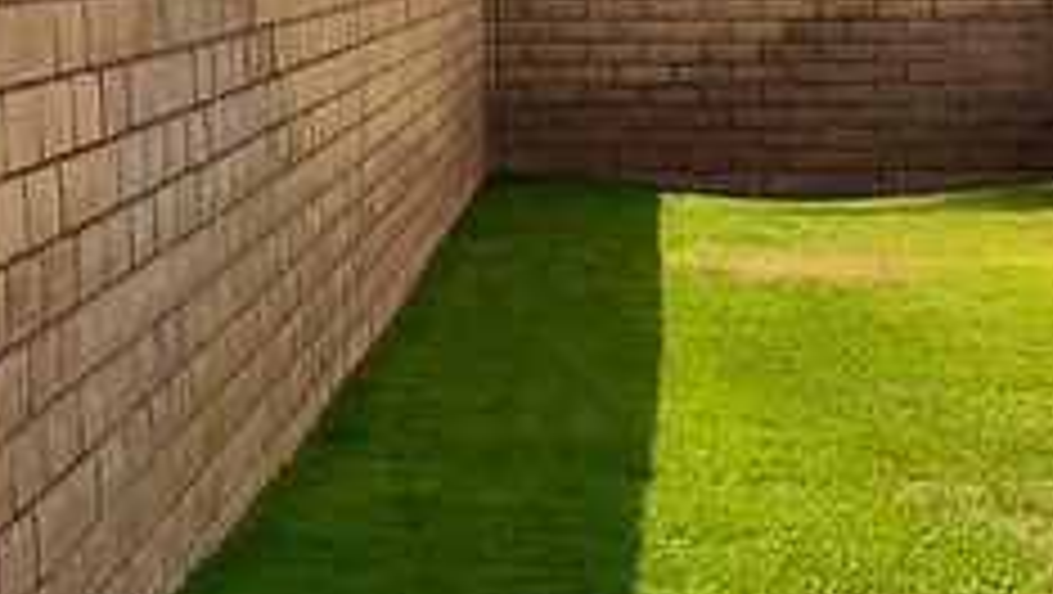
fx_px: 3856
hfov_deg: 15.2
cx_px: 1089
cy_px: 378
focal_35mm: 138
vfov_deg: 8.8
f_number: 1.8
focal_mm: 3
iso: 16
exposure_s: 1/2427
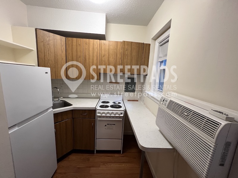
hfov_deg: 106.2
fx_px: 89
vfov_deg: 89.9
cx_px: 119
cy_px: 89
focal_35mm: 13
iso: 400
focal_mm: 1.57
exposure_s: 1/60
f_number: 1.8
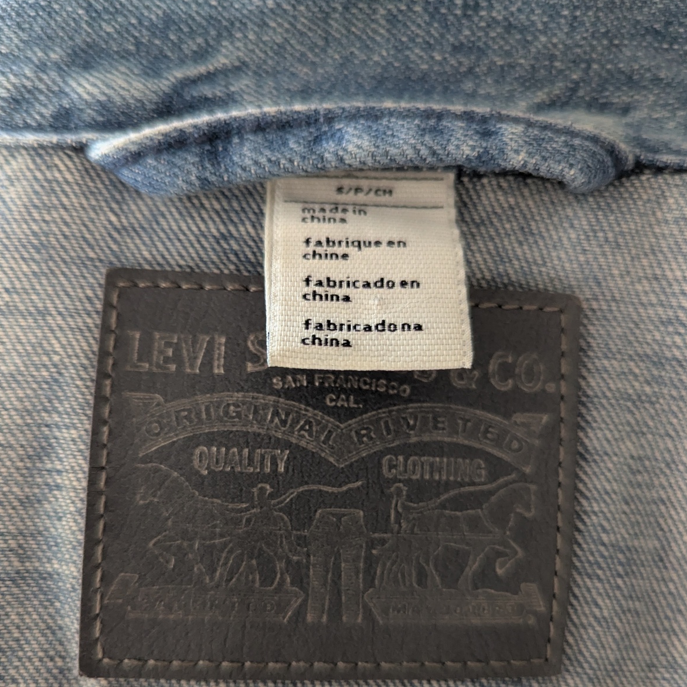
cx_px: 338
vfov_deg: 55.0
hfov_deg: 55.6
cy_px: 426
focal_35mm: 29
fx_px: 651
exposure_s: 1/56.7
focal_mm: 6.81
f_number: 1.85
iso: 1559
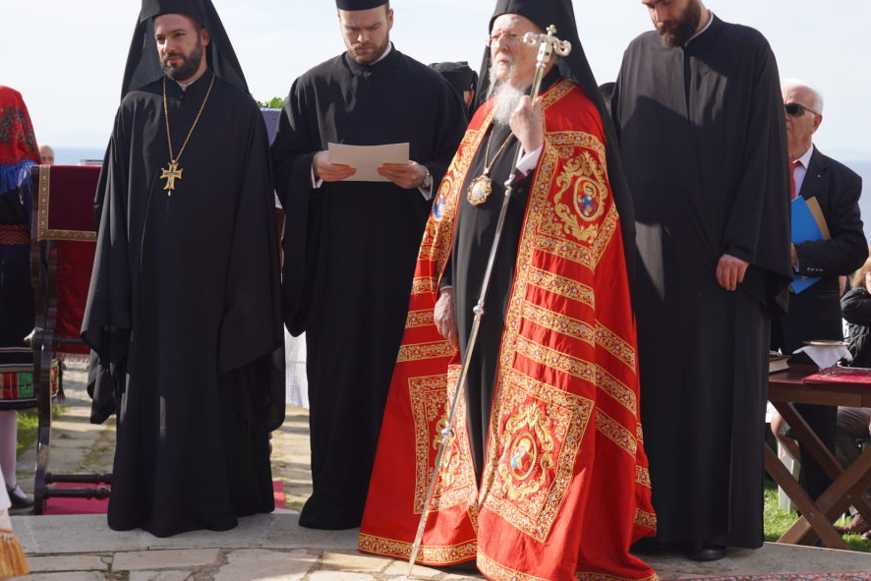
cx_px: 452
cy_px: 247
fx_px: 1791
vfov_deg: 18.4
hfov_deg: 27.3
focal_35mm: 74
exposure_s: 1/400
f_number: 4.5
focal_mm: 64
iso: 100
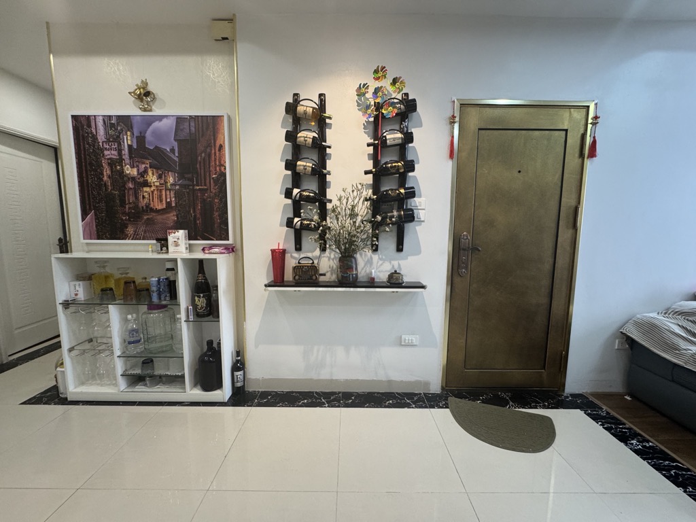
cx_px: 348
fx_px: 281
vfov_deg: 85.7
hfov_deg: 102.1
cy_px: 261
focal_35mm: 14
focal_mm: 2.22
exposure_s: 1/100
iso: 200
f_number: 2.2
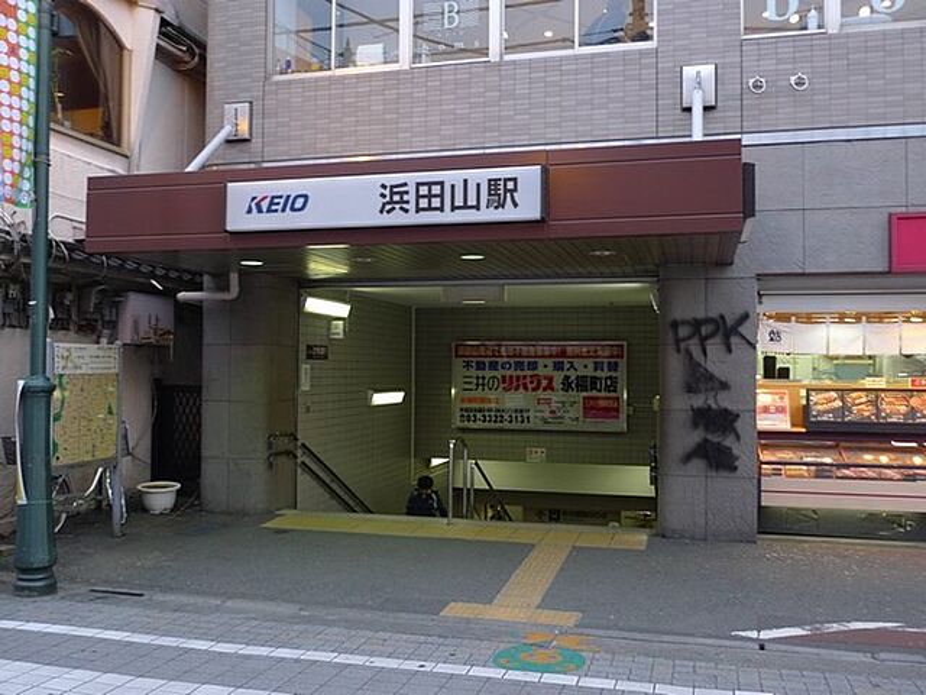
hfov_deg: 56.8
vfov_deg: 44.2
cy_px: 348
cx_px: 463
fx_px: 856
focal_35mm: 32
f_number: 2.2
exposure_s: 1/40
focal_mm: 6.8
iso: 160
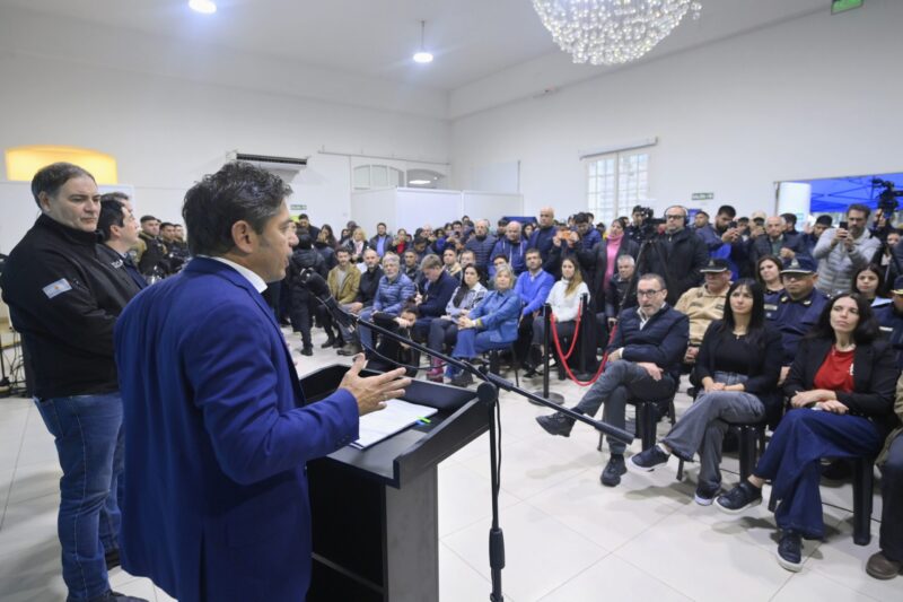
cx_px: 452
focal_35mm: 20
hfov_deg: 84.0
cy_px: 301
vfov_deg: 61.9
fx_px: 502
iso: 2500
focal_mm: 20
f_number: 4
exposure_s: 1/200
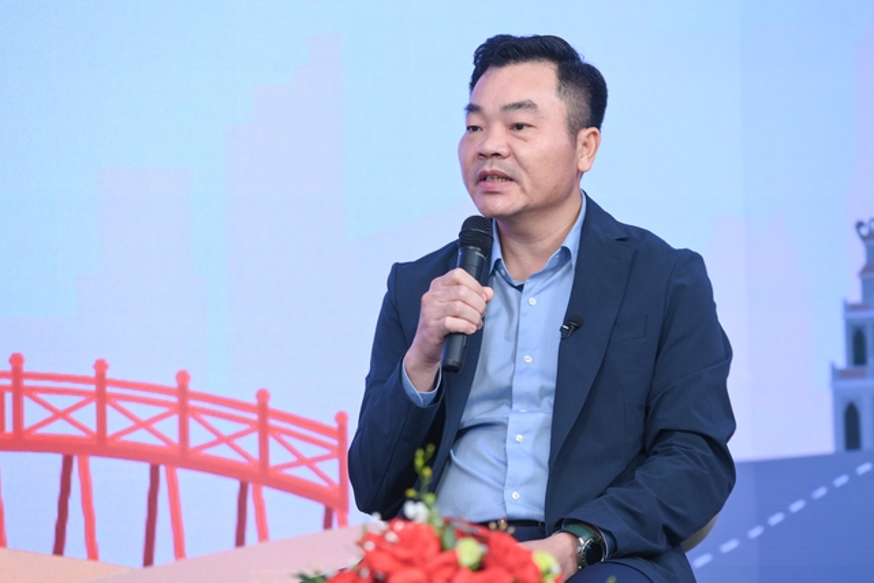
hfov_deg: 14.2
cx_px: 437
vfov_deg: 9.5
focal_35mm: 145
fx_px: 3521
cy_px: 292
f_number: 3.2
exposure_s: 1/125
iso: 500
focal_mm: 145
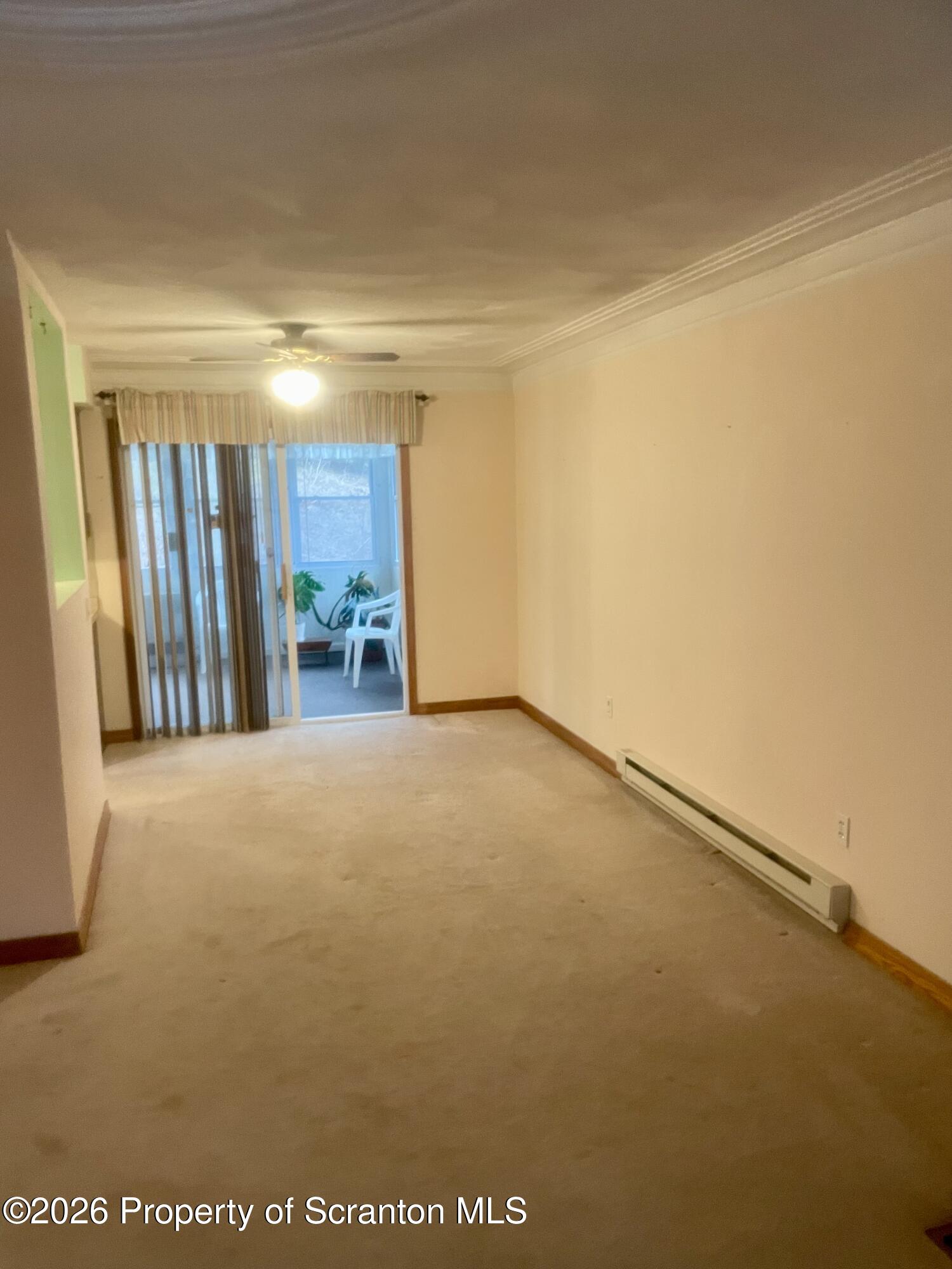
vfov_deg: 67.3
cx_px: 476
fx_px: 953
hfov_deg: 53.1
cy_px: 634
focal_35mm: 26
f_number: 1.6
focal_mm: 4.2
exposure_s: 1/60
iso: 400
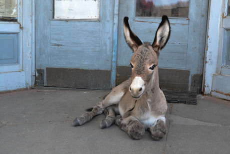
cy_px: 77
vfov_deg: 29.9
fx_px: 288
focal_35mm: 45
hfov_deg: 43.6
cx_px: 115
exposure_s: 1/125
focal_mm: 30
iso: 400
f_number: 5.6
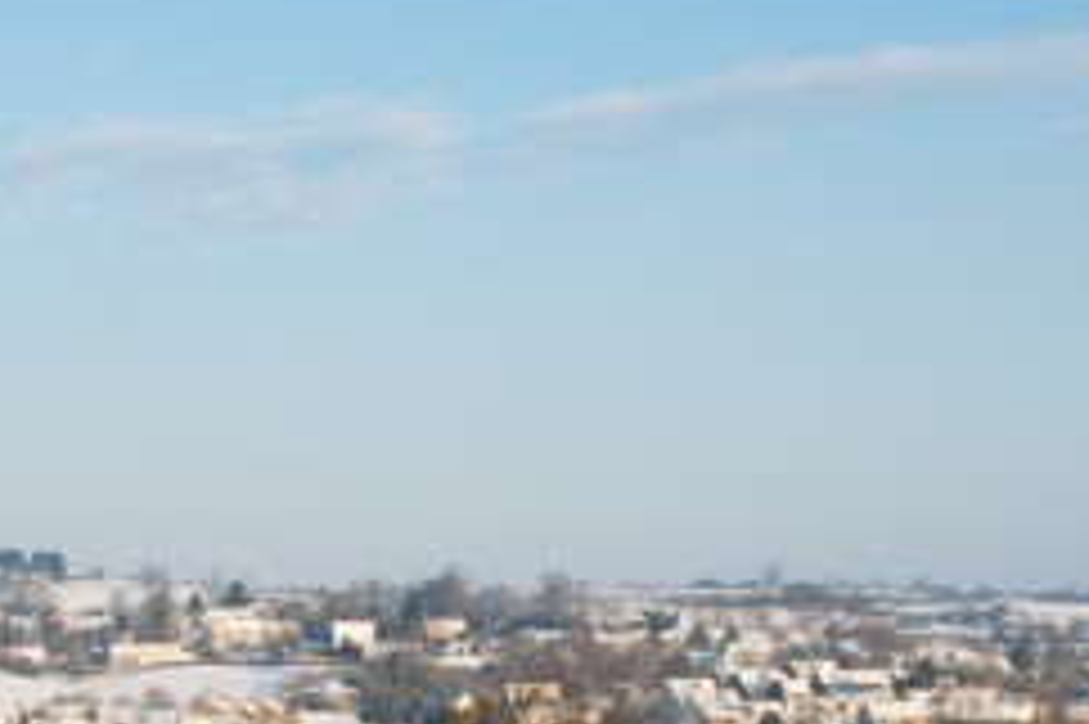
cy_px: 652
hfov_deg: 17.7
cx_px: 338
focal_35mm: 115
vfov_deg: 11.8
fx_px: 3483
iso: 100
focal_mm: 31
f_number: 11
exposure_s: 1/60
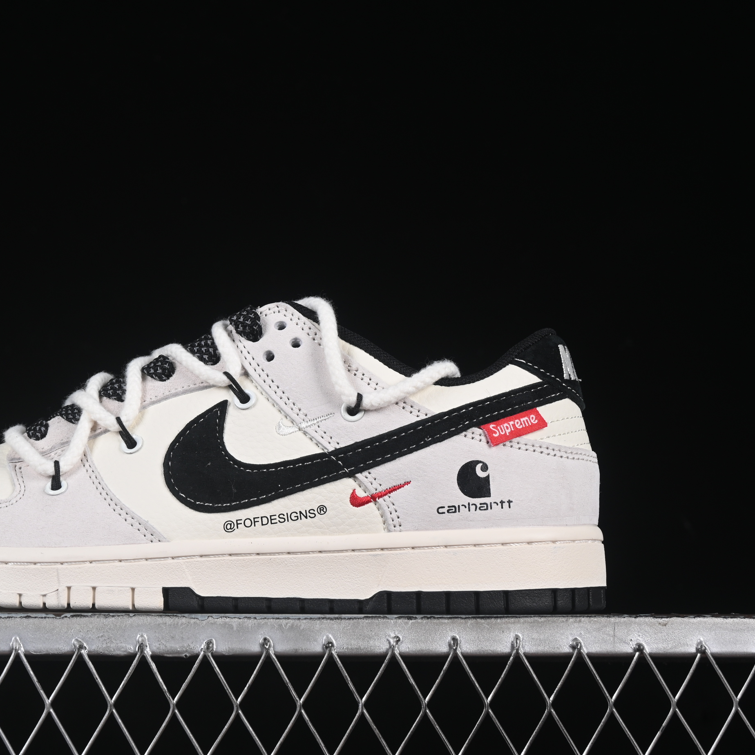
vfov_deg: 18.1
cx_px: 217
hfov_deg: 18.0
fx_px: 2369
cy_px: 378
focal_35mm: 96
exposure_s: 1/80
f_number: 8
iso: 160
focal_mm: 50
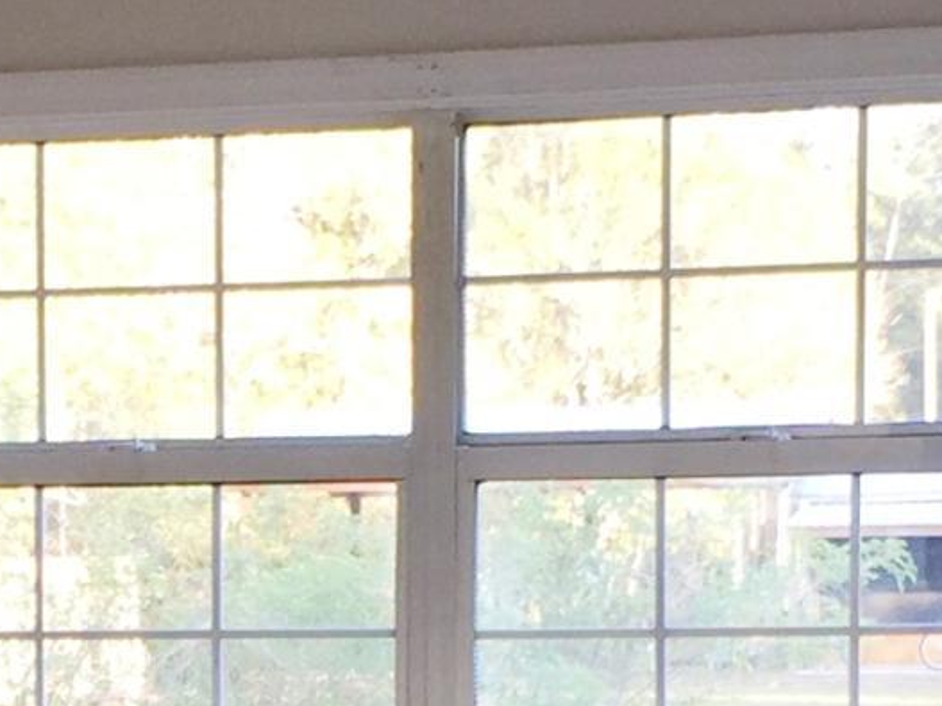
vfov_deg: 8.8
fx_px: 4489
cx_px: -34
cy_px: 1006
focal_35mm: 165
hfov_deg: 11.8
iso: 32
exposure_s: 1/30
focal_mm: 4.15
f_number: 2.2
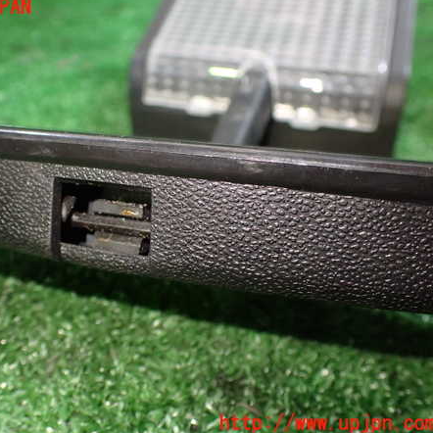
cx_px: 147
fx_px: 509
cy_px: 216
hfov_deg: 45.4
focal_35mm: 36
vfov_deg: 46.0
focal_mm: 5.4
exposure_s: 1/80
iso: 800
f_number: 2.3
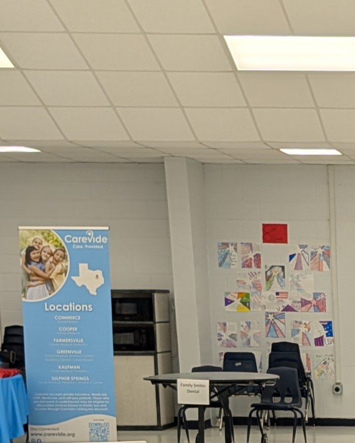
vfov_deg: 17.2
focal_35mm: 106
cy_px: 549
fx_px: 1393
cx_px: 610
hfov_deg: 13.3
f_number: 1.68
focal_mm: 6.9
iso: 17
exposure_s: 1/252
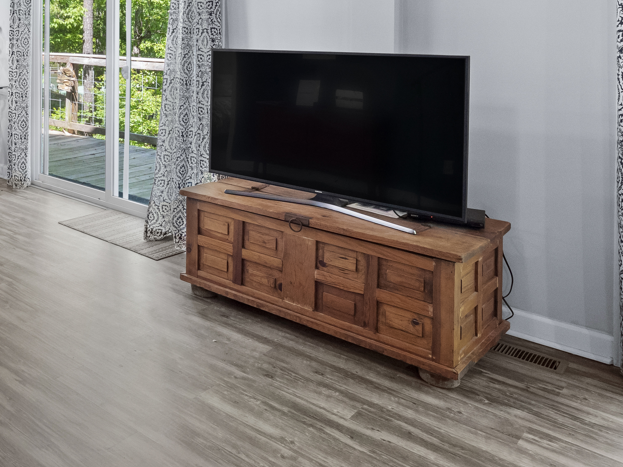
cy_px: 46
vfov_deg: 39.8
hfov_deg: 46.6
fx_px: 594
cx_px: 4
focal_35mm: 33
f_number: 5.6
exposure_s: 1/10
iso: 400
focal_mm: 8
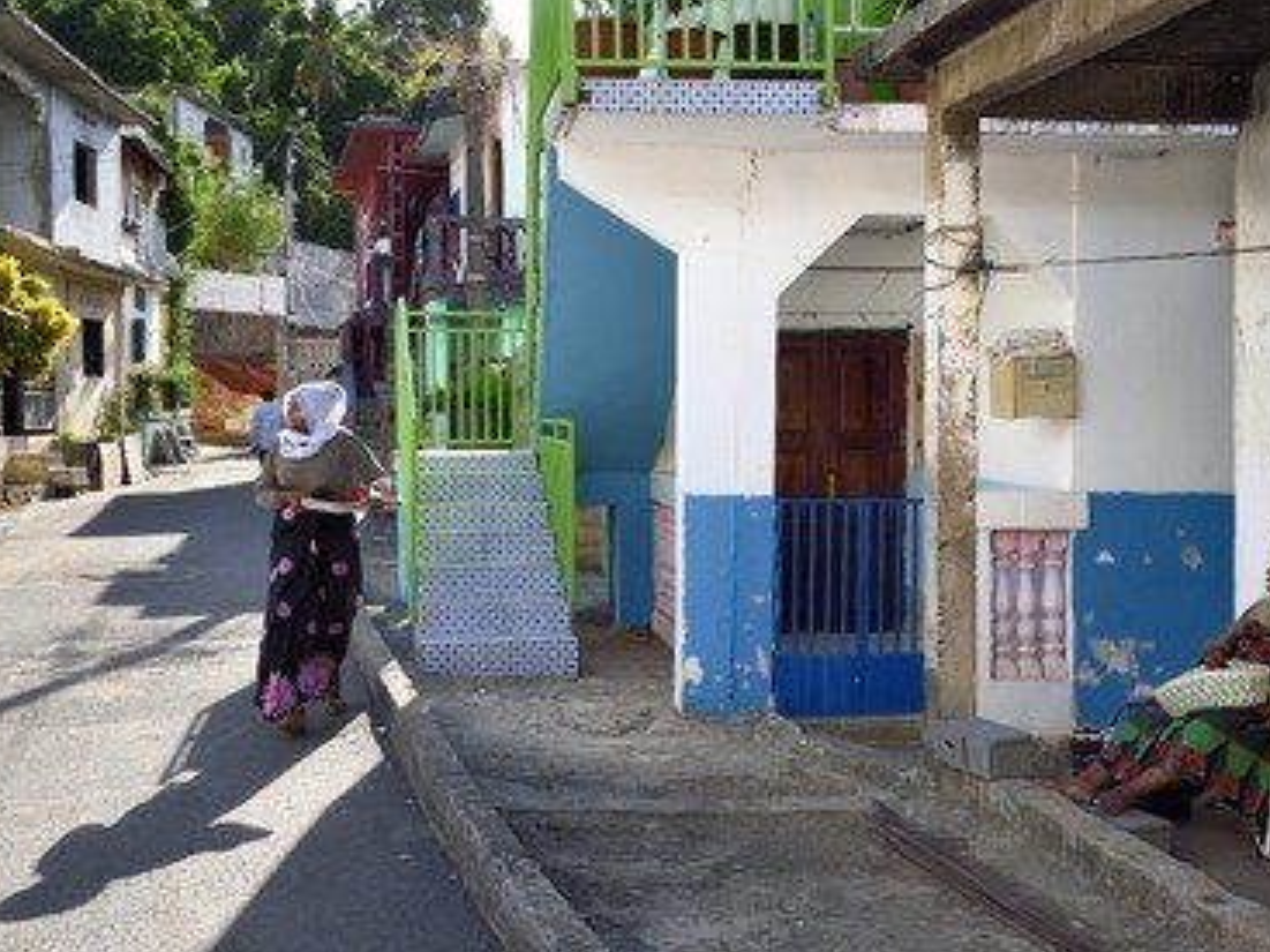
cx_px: 689
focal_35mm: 44
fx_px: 1614
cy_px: 474
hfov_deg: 42.9
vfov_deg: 32.9
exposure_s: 1/100
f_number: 14
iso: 200
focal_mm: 40
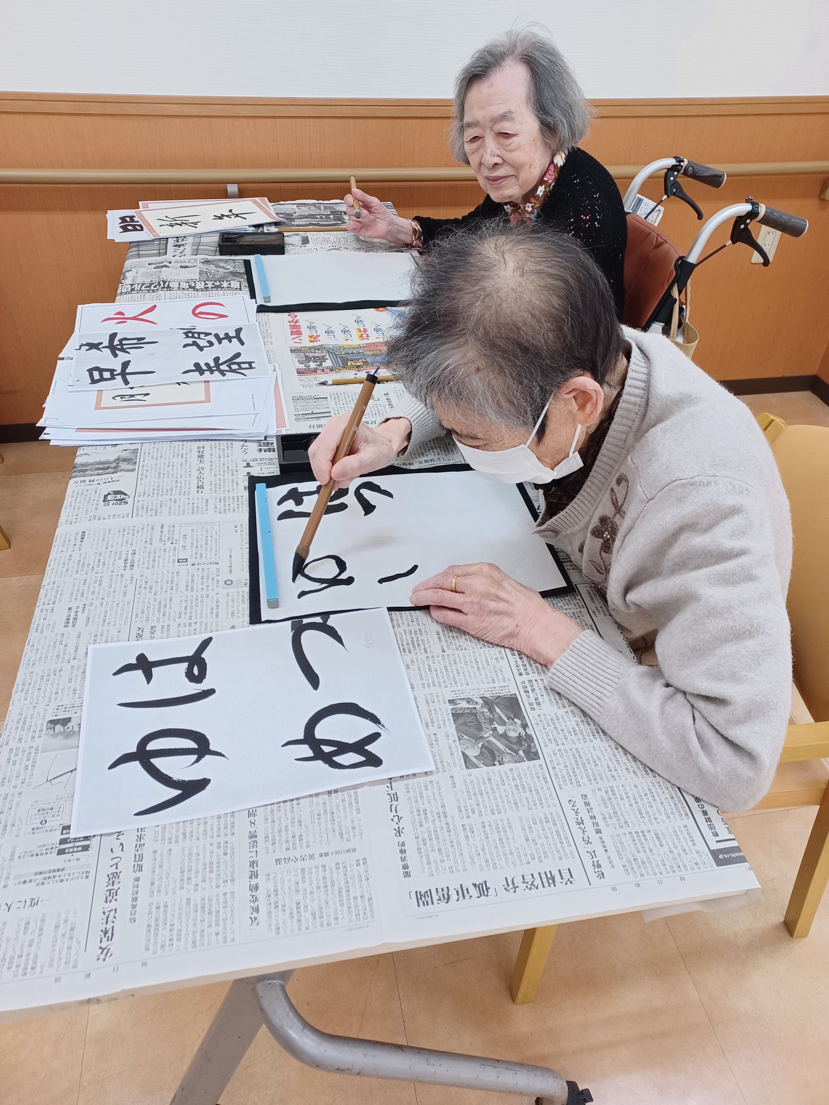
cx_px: 414
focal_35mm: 25
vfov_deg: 69.4
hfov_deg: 54.9
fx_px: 798
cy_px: 552
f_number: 1.8
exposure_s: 1/60
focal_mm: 4.6
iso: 250
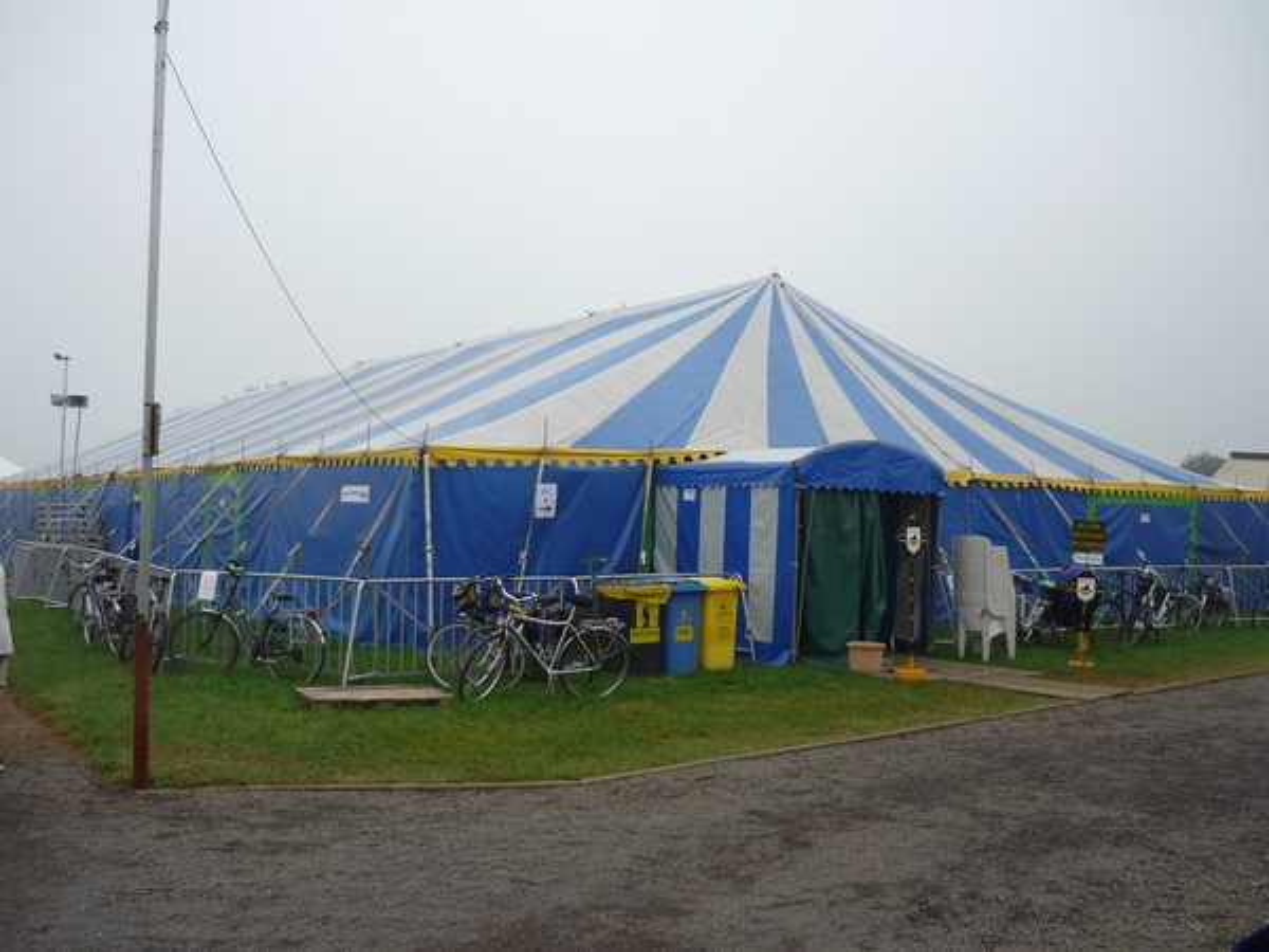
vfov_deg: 42.9
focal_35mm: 33
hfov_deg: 55.4
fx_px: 1210
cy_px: 476
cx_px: 634
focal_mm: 5.5
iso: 100
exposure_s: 1/400
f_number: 2.8
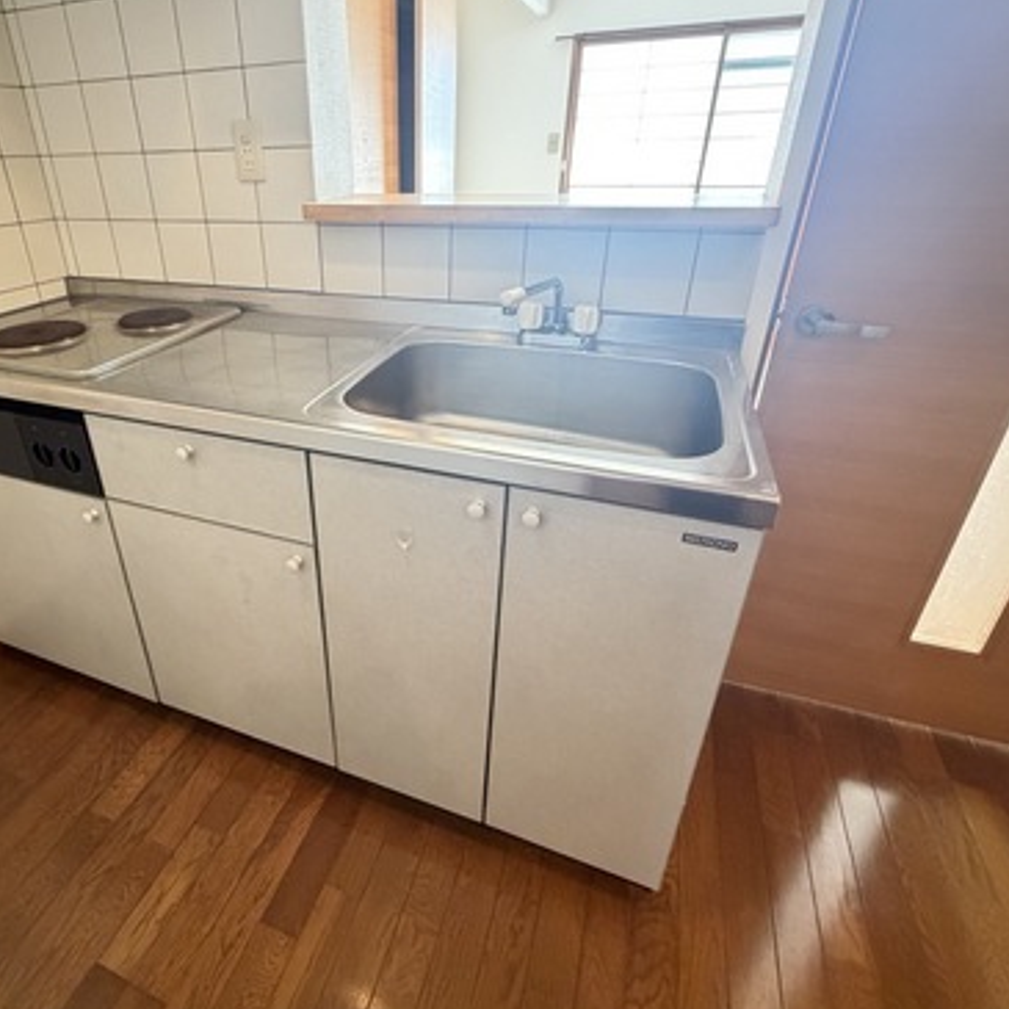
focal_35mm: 19
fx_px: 627
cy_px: 453
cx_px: 390
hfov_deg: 76.5
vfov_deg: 77.5
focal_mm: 2.22
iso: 640
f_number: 2.2
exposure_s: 1/60
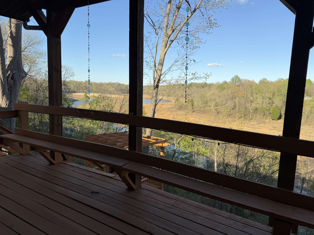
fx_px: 218
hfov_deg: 71.6
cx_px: 157
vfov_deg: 56.8
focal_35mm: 24
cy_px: 118
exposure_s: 1/2525
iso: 80
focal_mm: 6.76
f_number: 1.78
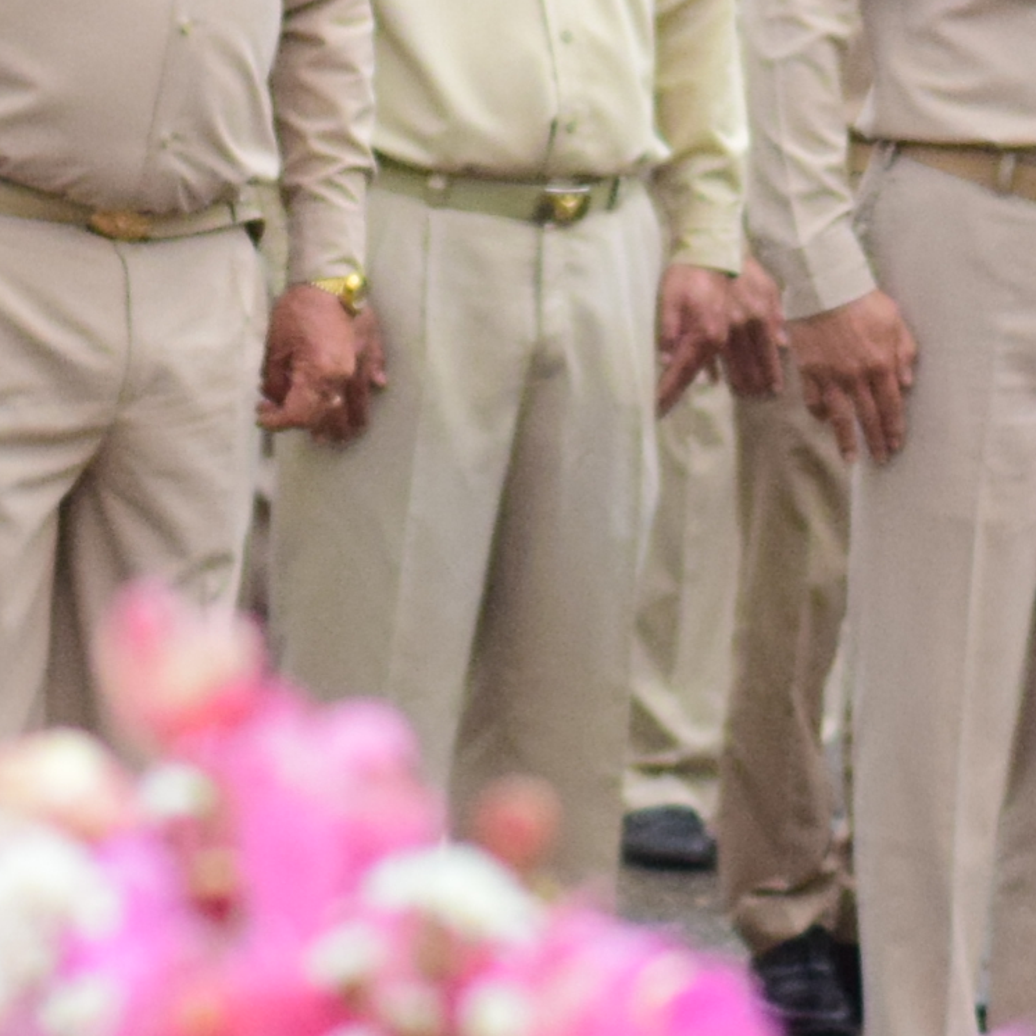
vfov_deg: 4.5
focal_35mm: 384
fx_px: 13002
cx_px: 1096
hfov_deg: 4.6
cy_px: -555
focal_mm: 50
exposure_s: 1/1000
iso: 1600
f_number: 3.2
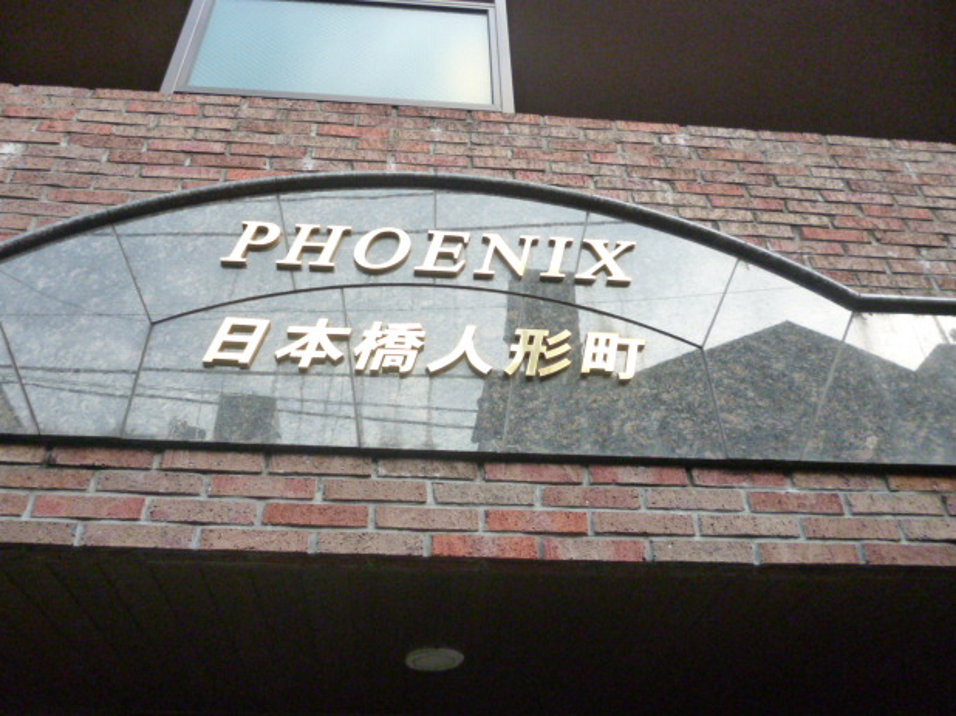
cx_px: 464
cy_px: 346
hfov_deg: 61.7
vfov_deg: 48.2
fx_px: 801
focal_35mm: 29
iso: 800
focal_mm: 5
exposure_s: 1/400
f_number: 3.1
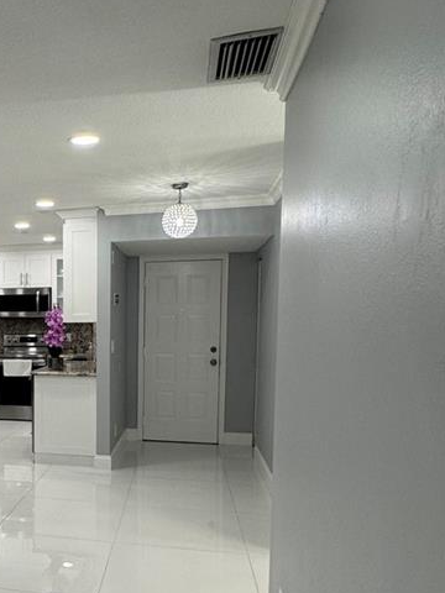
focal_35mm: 35
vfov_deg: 52.1
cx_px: 5
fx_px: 600
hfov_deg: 36.7
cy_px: 372
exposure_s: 1/120
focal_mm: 2.22
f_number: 2.2
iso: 125
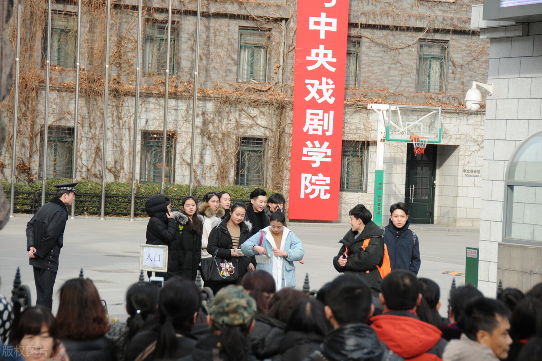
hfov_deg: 14.4
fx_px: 2144
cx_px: 271
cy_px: 180
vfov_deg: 9.6
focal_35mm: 142
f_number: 5.6
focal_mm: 95
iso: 320
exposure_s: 1/400
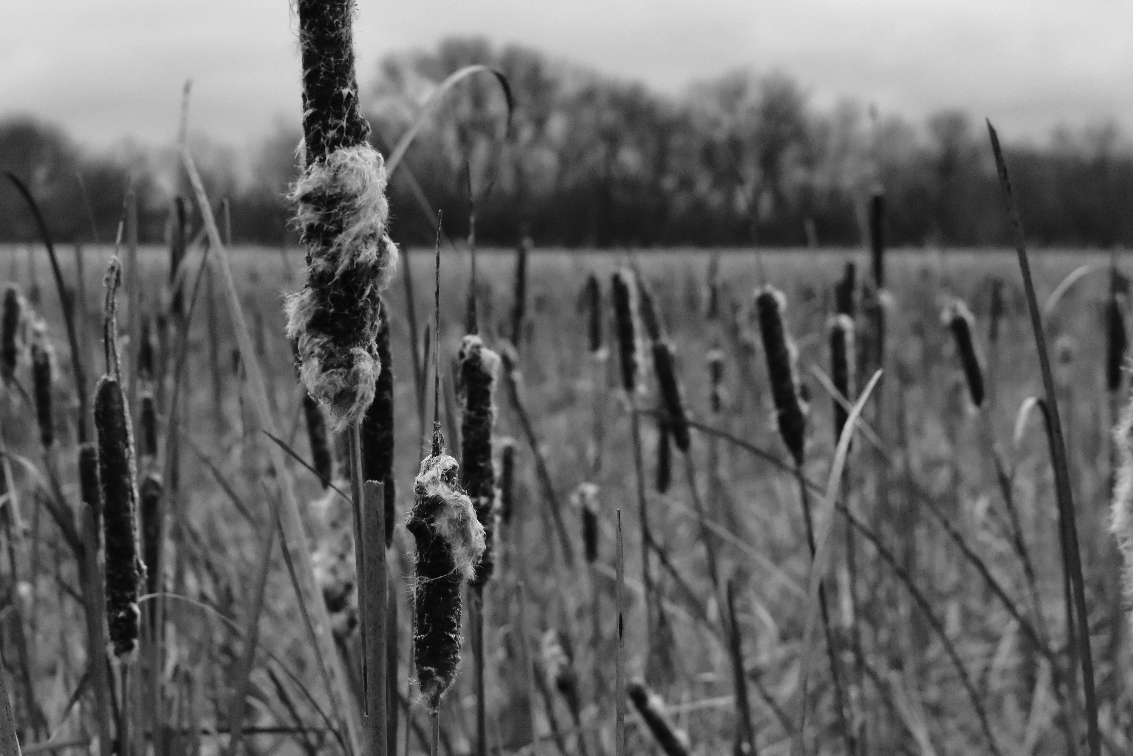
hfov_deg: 23.2
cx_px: 296
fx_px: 2733
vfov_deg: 15.7
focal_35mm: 87
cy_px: 220
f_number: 4
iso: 2000
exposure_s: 1/640
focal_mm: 35
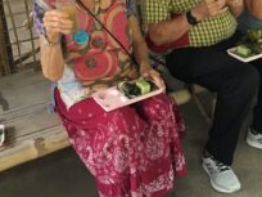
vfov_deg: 25.1
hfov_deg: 32.0
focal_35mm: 57
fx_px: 431
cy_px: 31
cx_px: 239
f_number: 2.2
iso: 80
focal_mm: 4.15
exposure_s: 1/10
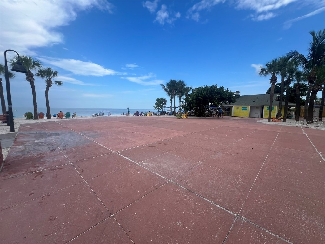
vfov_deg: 89.9
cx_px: 162
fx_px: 122
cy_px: 122
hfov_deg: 106.2
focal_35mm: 13
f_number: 1.8
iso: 32
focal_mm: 1.57
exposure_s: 1/1508
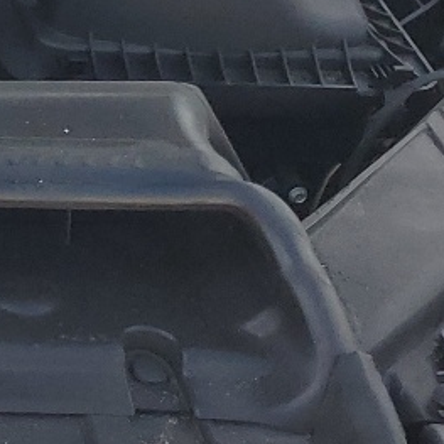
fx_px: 2032
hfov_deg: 10.1
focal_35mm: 140
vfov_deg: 12.3
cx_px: -778
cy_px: -14
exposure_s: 1/1667
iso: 50
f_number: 1.5
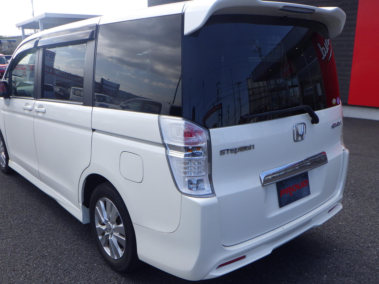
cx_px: 171
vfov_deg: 44.2
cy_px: 146
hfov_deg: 56.7
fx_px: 350
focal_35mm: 32
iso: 125
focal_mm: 5
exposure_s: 1/400
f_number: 4.2
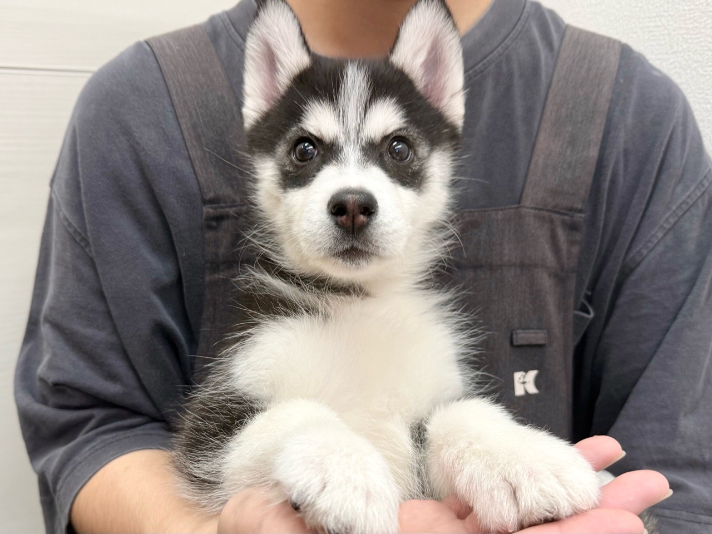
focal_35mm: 24
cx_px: 356
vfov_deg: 56.8
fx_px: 494
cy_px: 267
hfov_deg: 71.6
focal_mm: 6.76
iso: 125
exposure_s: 1/50
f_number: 1.78
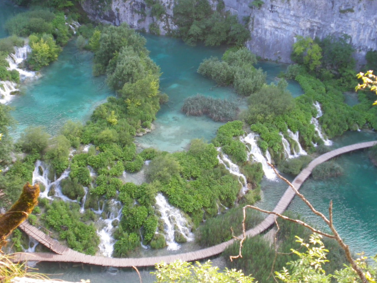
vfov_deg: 32.9
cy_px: 140
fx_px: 479
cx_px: 187
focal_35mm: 44
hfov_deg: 42.9
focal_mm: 7.5
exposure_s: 1/50
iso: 200
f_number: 4
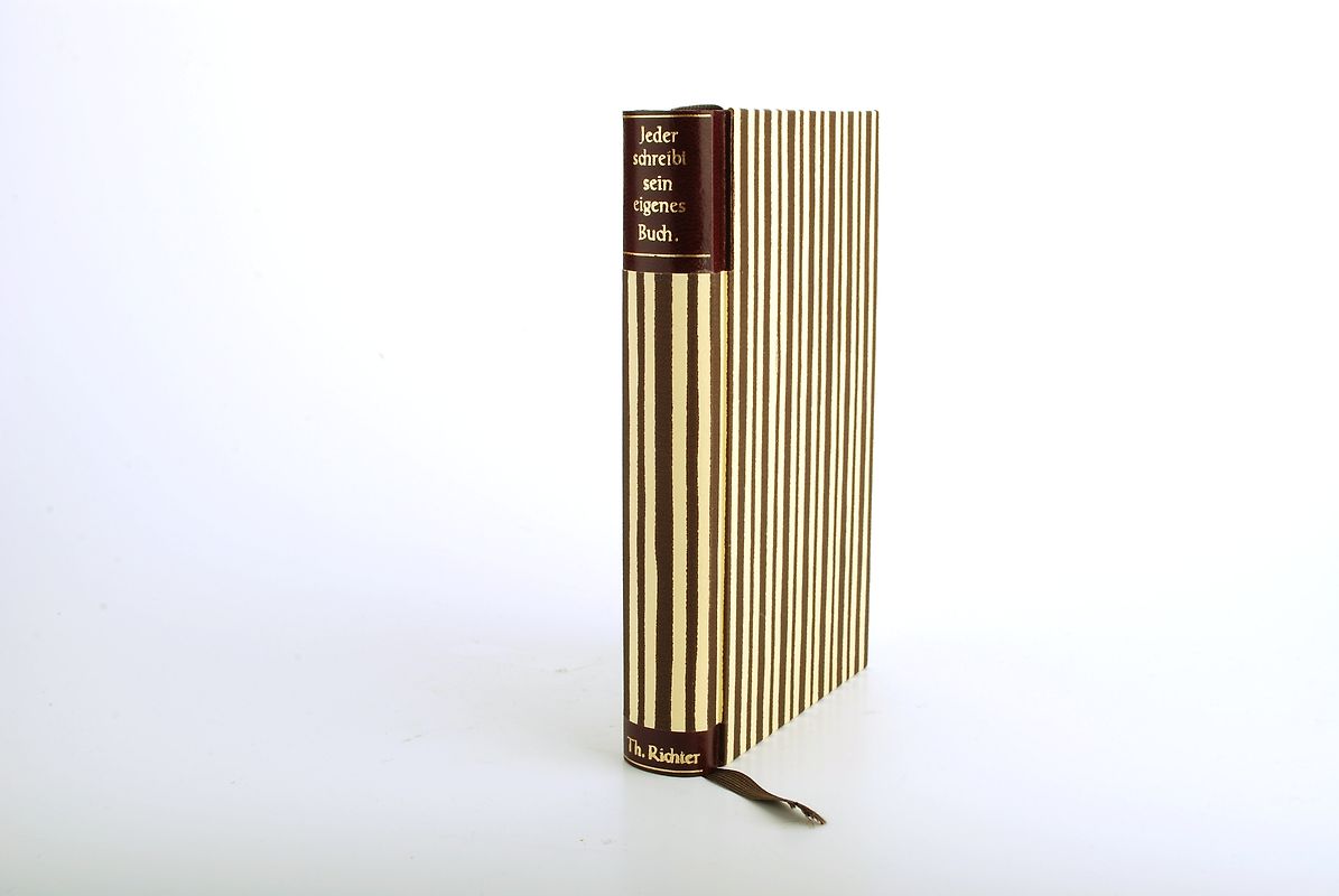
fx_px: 1787
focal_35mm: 48
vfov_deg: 28.2
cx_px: 670
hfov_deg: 41.1
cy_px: 448
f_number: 20
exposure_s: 1/160
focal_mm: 32
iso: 100
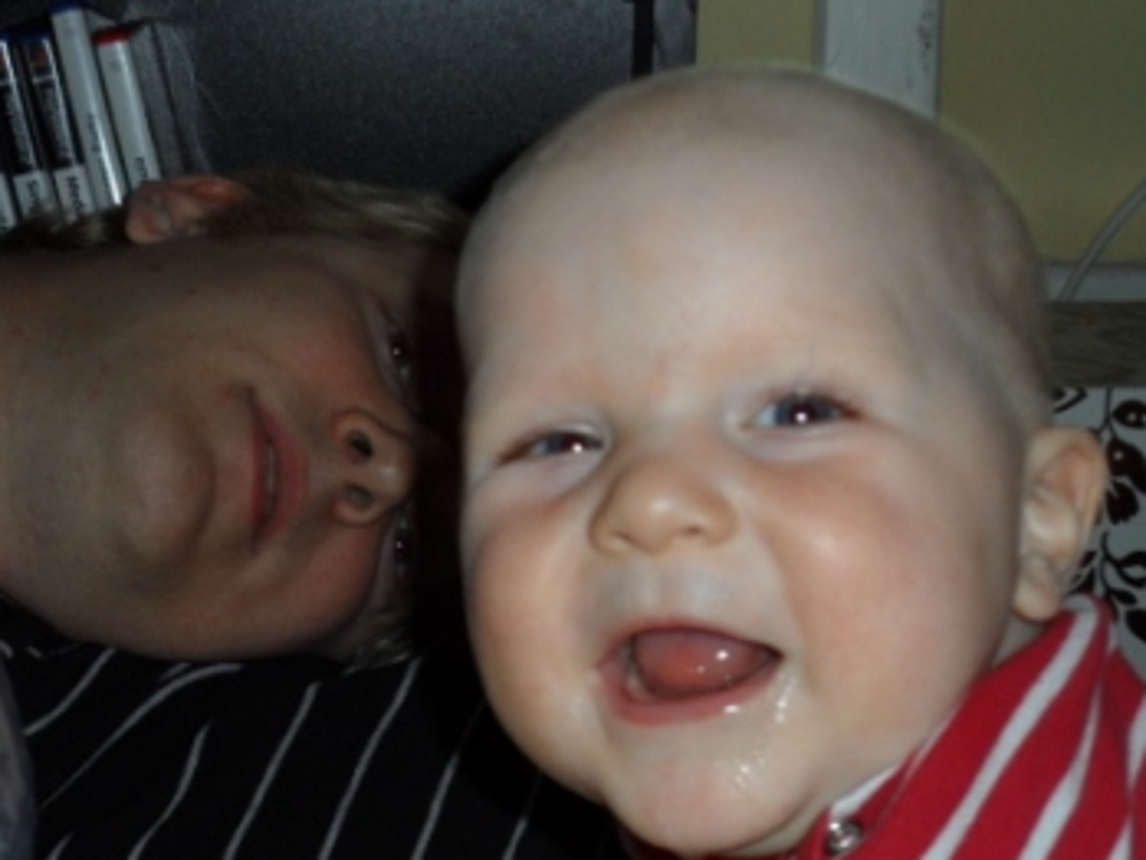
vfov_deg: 19.1
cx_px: 470
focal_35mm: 77
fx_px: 2550
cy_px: 364
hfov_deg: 25.3
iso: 100
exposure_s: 1/45
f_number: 5.2
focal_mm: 11.2
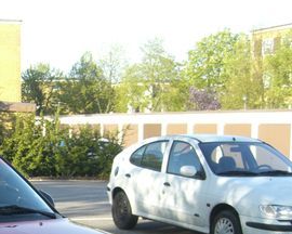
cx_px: -36
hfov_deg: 20.6
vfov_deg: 17.1
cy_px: 233
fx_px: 761
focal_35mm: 88
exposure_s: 1/800
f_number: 2.8
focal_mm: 7.9
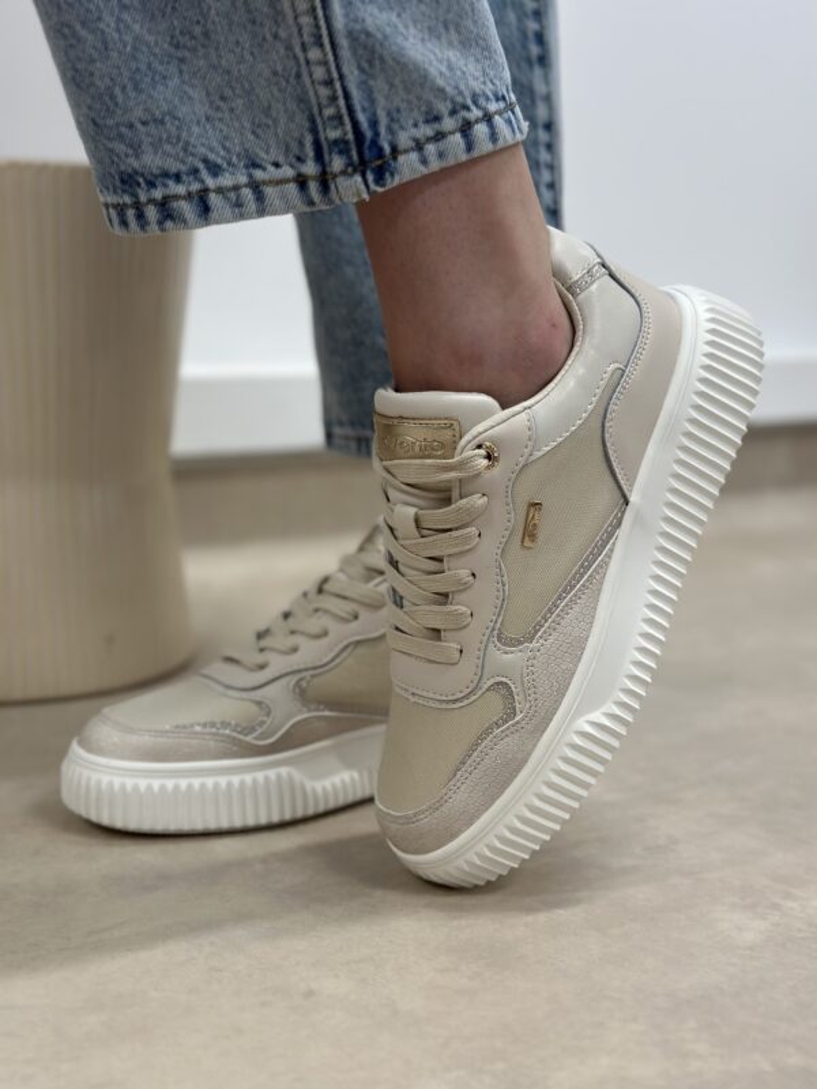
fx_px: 1511
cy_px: 544
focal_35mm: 48
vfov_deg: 39.7
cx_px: 408
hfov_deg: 30.3
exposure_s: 1/100
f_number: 1.78
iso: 160
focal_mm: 6.86
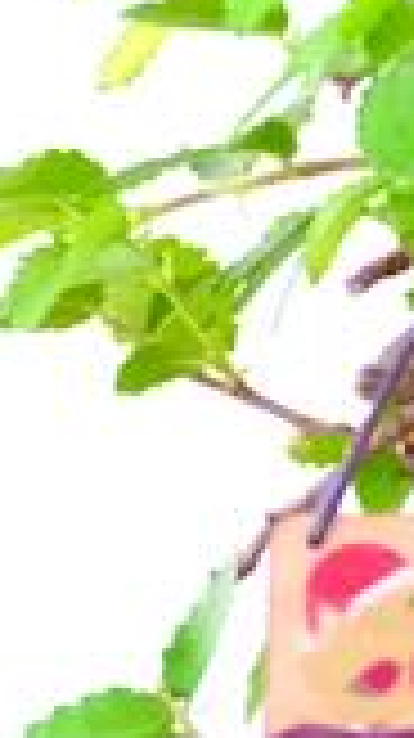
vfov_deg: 0.9
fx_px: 49633
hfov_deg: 0.5
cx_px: 1760
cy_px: 1156
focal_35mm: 2538
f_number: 6.4
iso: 2000
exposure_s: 1/30
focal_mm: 206.5
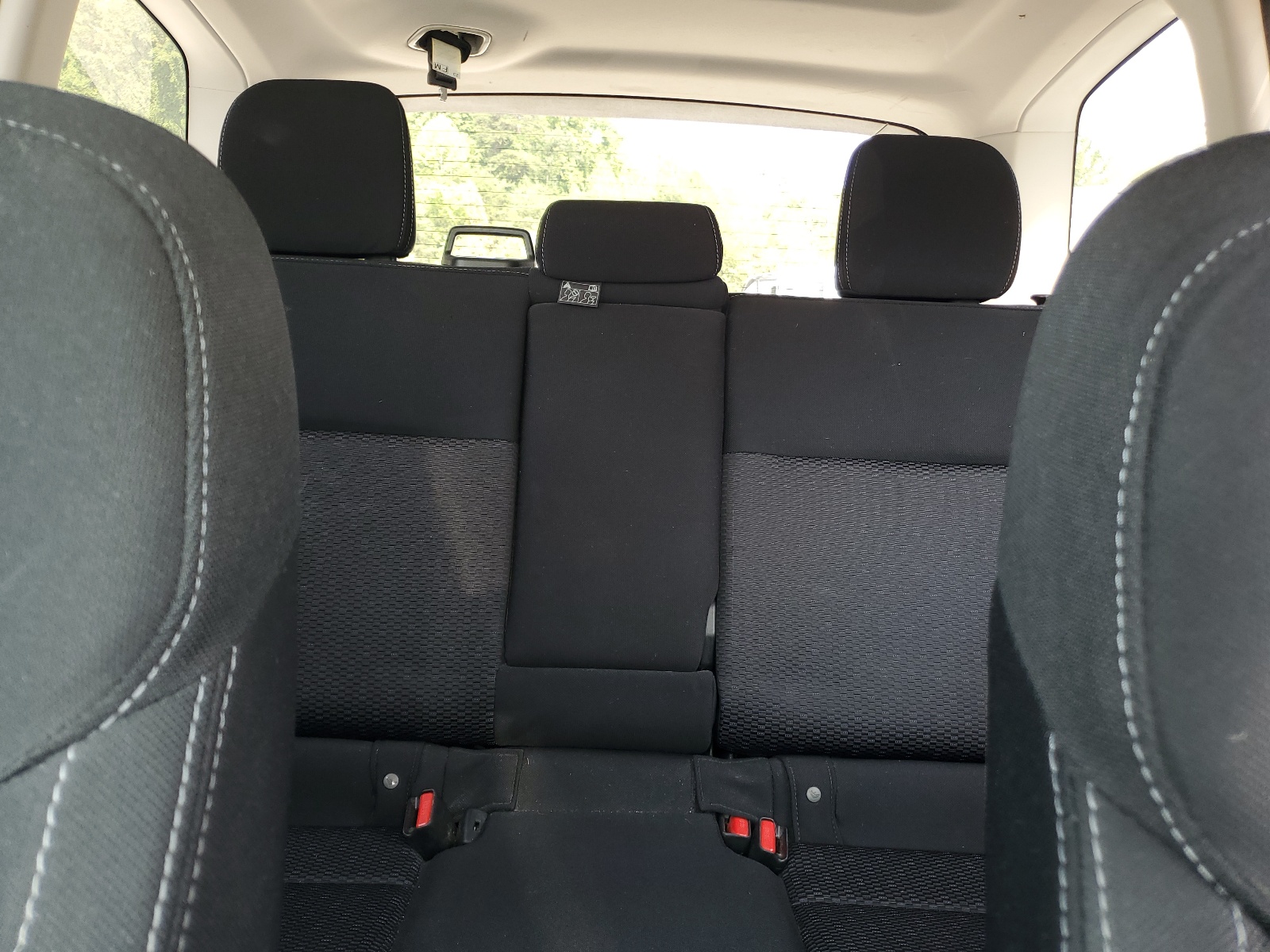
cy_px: 476
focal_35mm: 26
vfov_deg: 53.1
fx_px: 954
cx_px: 635
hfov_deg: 67.3
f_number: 1.5
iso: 54
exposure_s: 1/60.2
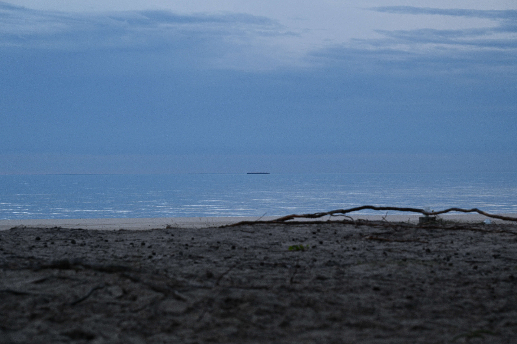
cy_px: 172
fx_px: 1650
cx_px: 258
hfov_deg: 17.8
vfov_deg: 11.9
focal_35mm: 115
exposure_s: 1/100
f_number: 10
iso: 900
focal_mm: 115
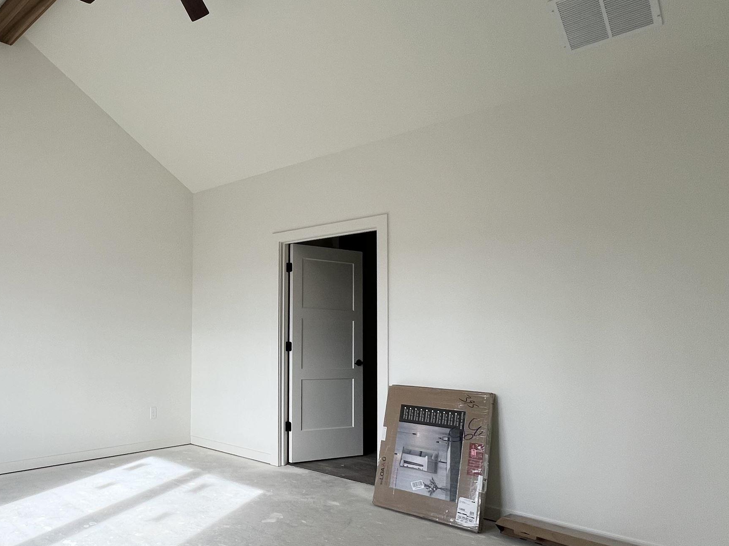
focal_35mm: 23
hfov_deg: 66.4
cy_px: 307
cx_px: 136
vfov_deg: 58.7
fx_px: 484
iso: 50
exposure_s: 1/120
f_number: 1.8
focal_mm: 1.57
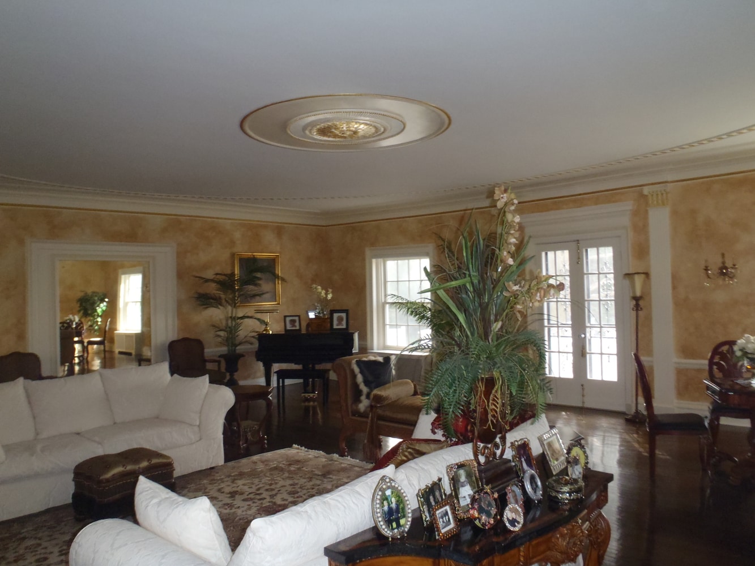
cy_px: 283
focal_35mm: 28
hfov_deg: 63.4
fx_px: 611
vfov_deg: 49.8
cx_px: 378
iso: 400
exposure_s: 1/30
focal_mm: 5
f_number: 3.9
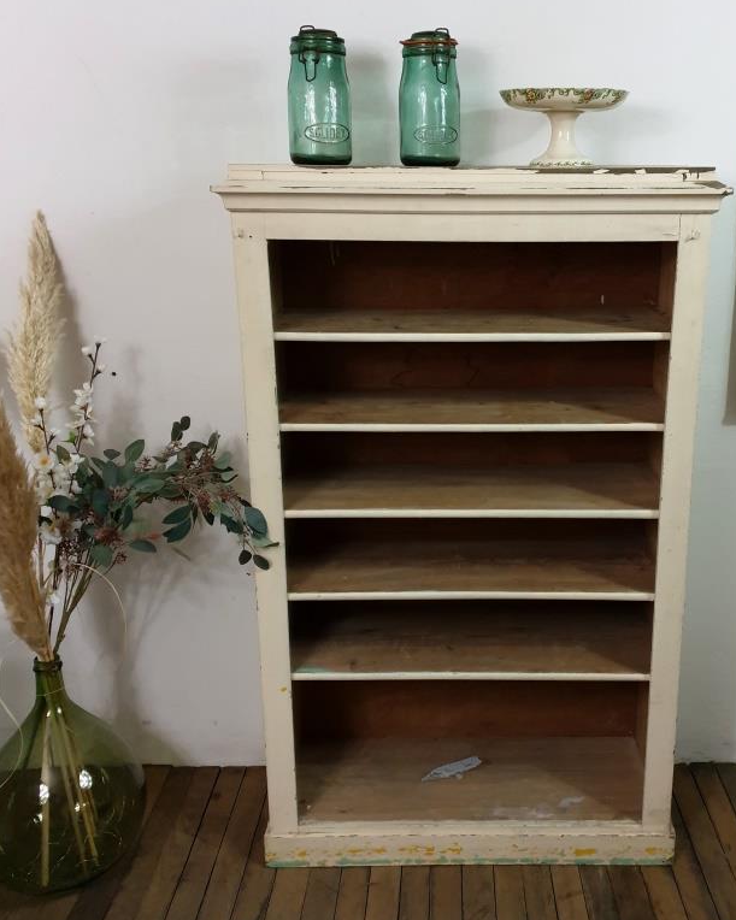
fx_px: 926
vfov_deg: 52.8
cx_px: 460
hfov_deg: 43.0
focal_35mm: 34
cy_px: 430
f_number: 1.5
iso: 400
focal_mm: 4.3
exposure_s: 1/50
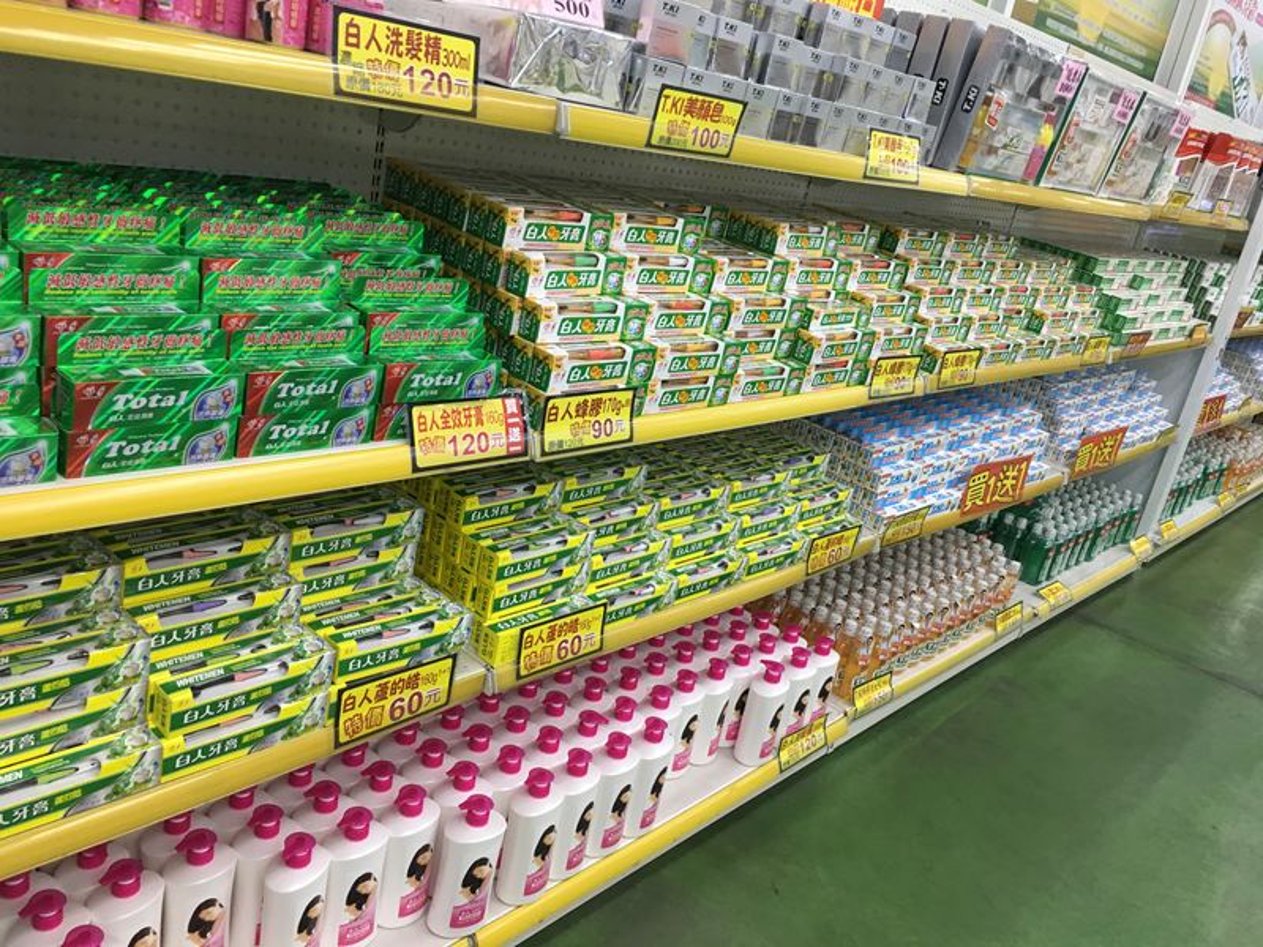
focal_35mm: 29
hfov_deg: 61.7
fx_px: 1058
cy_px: 474
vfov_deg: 48.2
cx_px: 632
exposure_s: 1/15
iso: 40
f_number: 2.2
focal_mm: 4.15
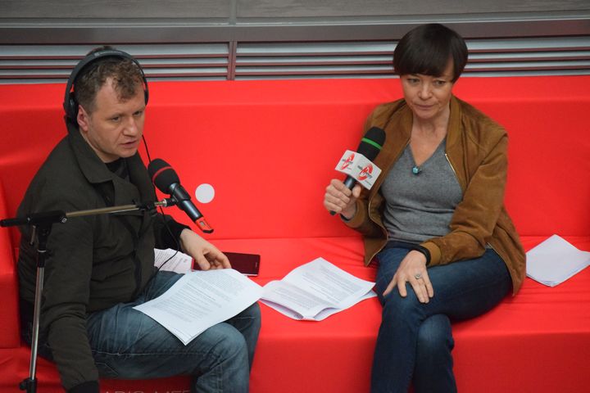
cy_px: 196
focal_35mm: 300
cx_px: 295
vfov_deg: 4.6
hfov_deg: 6.9
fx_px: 4916
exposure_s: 1/250
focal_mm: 200
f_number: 5.6
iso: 6400
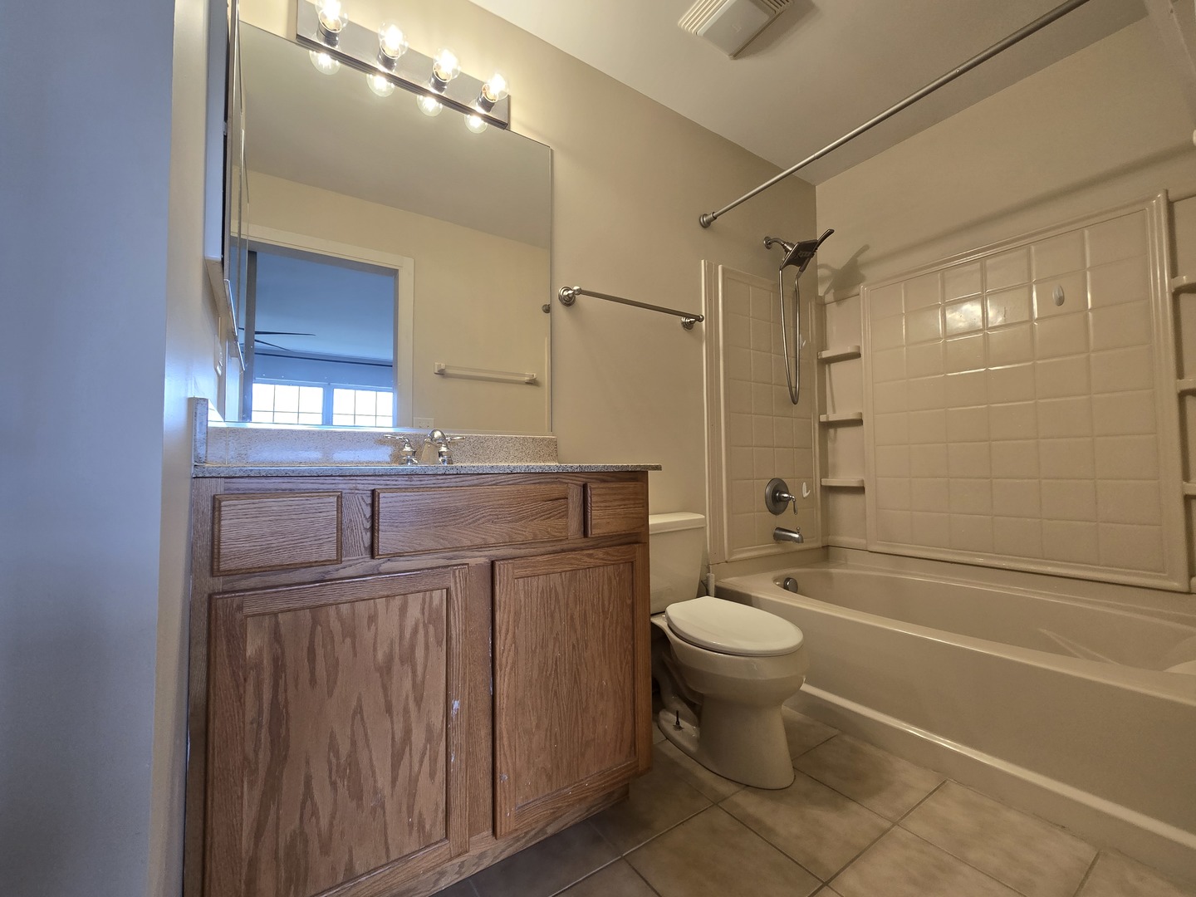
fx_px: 449
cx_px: 598
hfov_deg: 106.2
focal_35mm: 13
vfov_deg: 89.9
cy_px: 448
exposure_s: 1/60
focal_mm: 2.2
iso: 125
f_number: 2.2
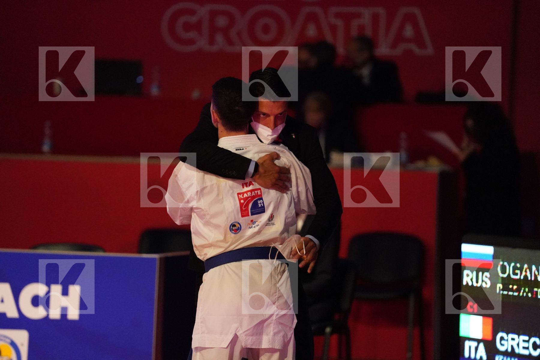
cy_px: 180
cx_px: 270
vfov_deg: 6.9
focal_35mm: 200
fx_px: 3000
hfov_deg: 10.3
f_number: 2.8
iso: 12800
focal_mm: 200
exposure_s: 1/1000
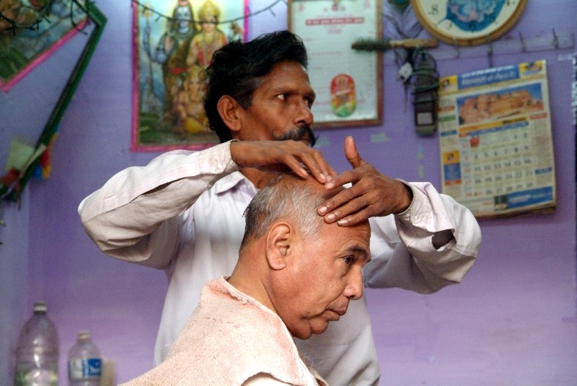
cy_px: 193
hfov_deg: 17.5
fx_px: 1877
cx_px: 288
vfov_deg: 11.7
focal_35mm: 117
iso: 1600
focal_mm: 78
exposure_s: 1/125
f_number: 5.3
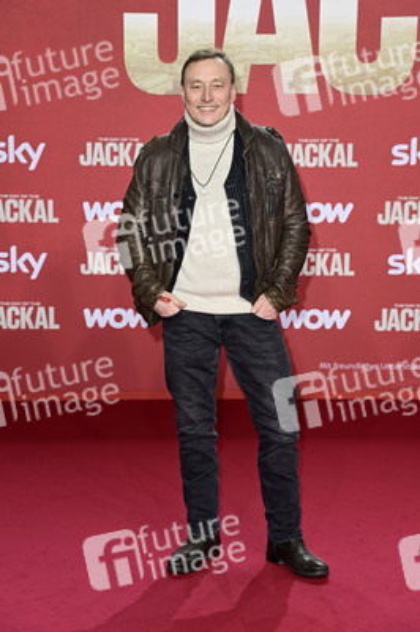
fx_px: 1227
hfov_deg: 19.4
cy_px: 316
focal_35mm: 70
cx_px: 210
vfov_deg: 28.9
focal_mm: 70
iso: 640
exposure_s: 1/250
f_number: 5
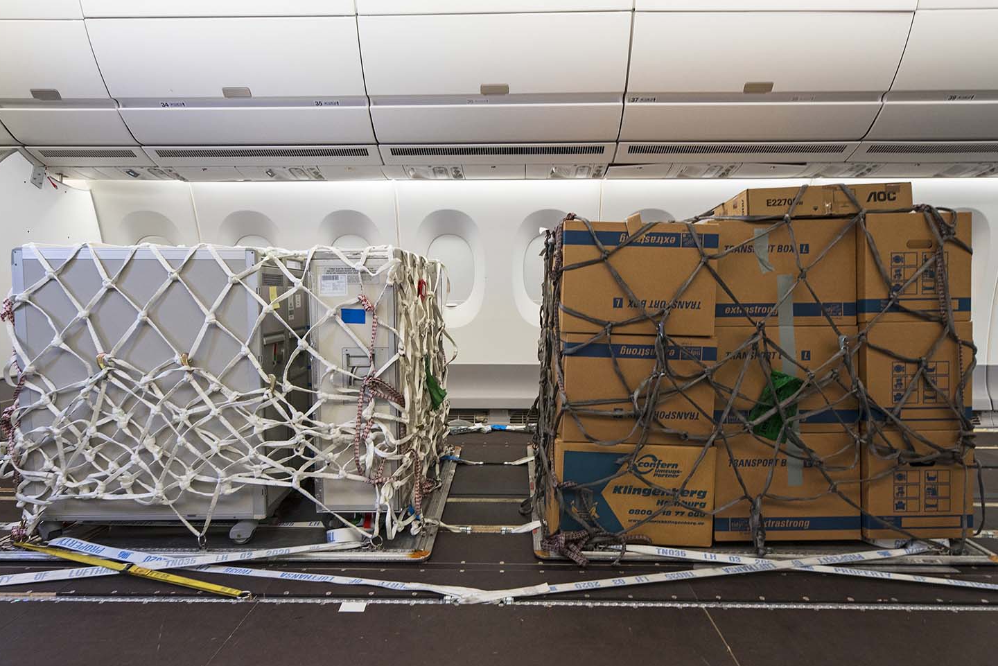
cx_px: 498
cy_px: 341
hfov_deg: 71.5
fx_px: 693
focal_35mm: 25
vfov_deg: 51.3
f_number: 8
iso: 1600
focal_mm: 24
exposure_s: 1/20
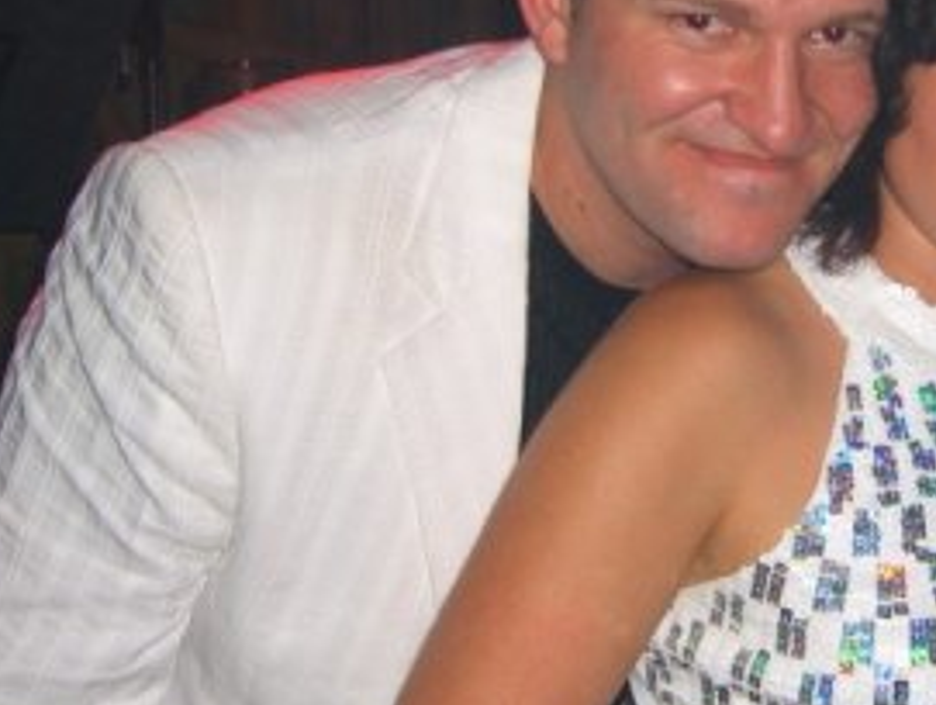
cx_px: 760
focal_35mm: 84
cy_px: 308
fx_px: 2274
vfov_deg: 17.6
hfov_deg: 22.9
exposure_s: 1/60
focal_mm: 7.9
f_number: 2.8
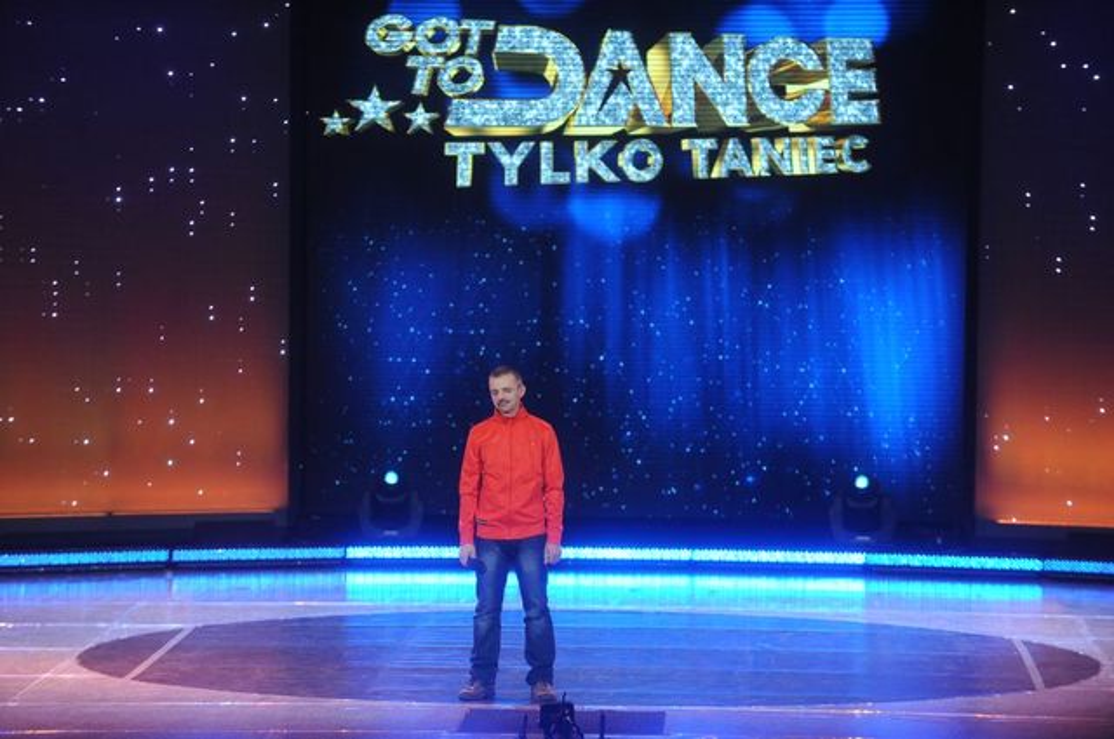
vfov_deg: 8.1
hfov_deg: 12.1
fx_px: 5254
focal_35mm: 170
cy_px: 370
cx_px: 557
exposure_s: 1/160
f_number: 4.5
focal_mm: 170
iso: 2000
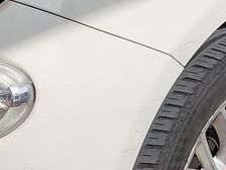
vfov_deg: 11.7
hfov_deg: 15.8
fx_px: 803
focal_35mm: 123
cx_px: 24
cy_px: -46
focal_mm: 6.19
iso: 50
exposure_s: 1/1854
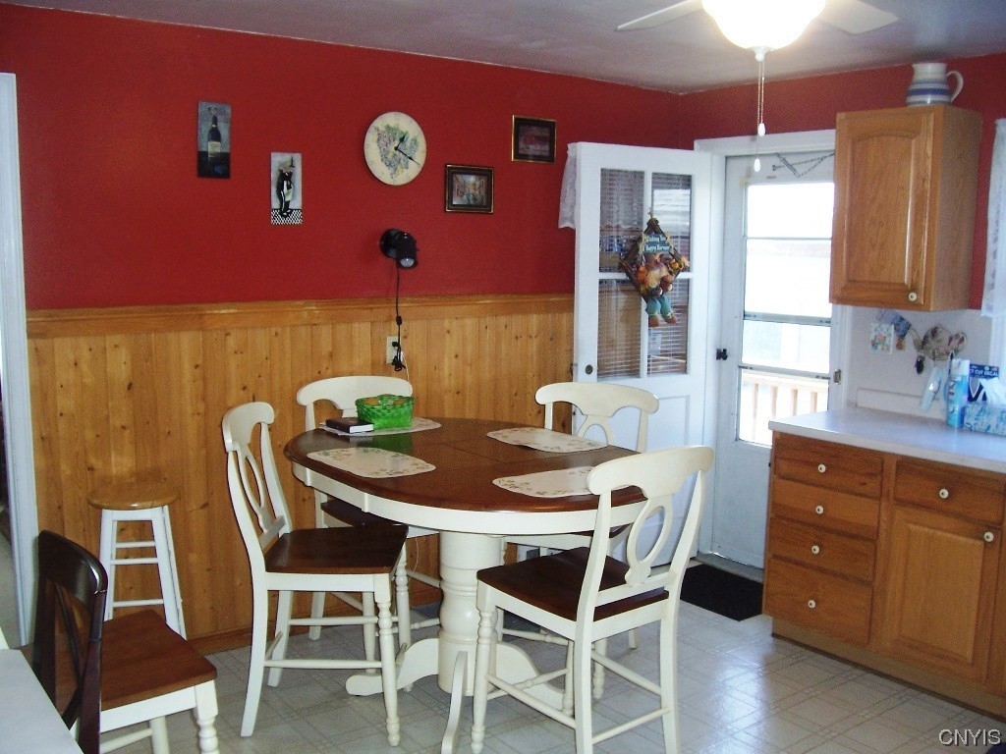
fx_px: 988
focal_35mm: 34
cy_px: 377
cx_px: 503
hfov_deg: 54.0
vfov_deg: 41.8
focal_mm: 5.6
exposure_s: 1/60
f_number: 2.7
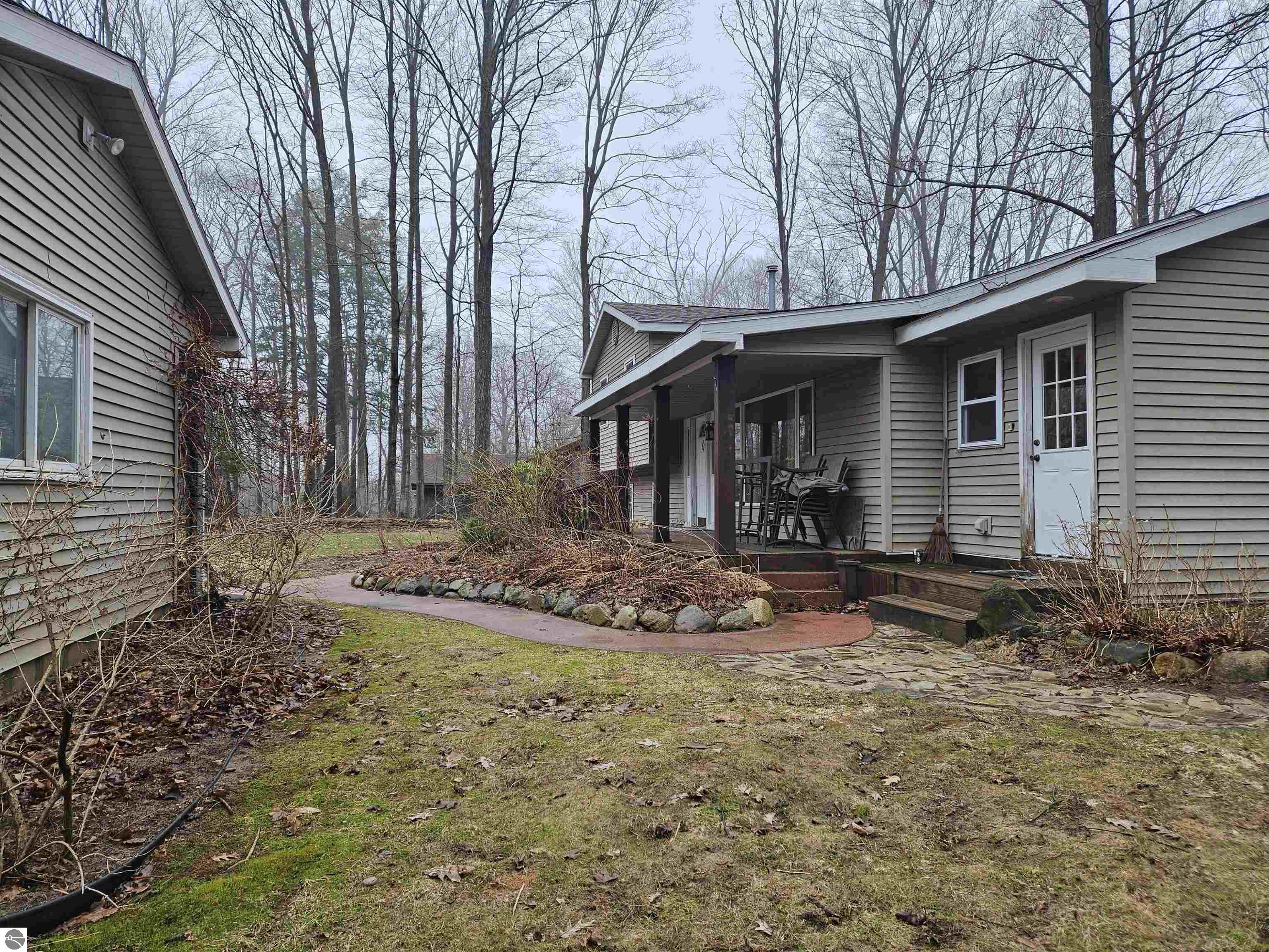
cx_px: 634
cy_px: 476
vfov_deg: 58.9
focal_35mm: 23
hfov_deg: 73.9
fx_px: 843
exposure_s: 1/134
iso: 25
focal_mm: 5.4
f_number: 1.8
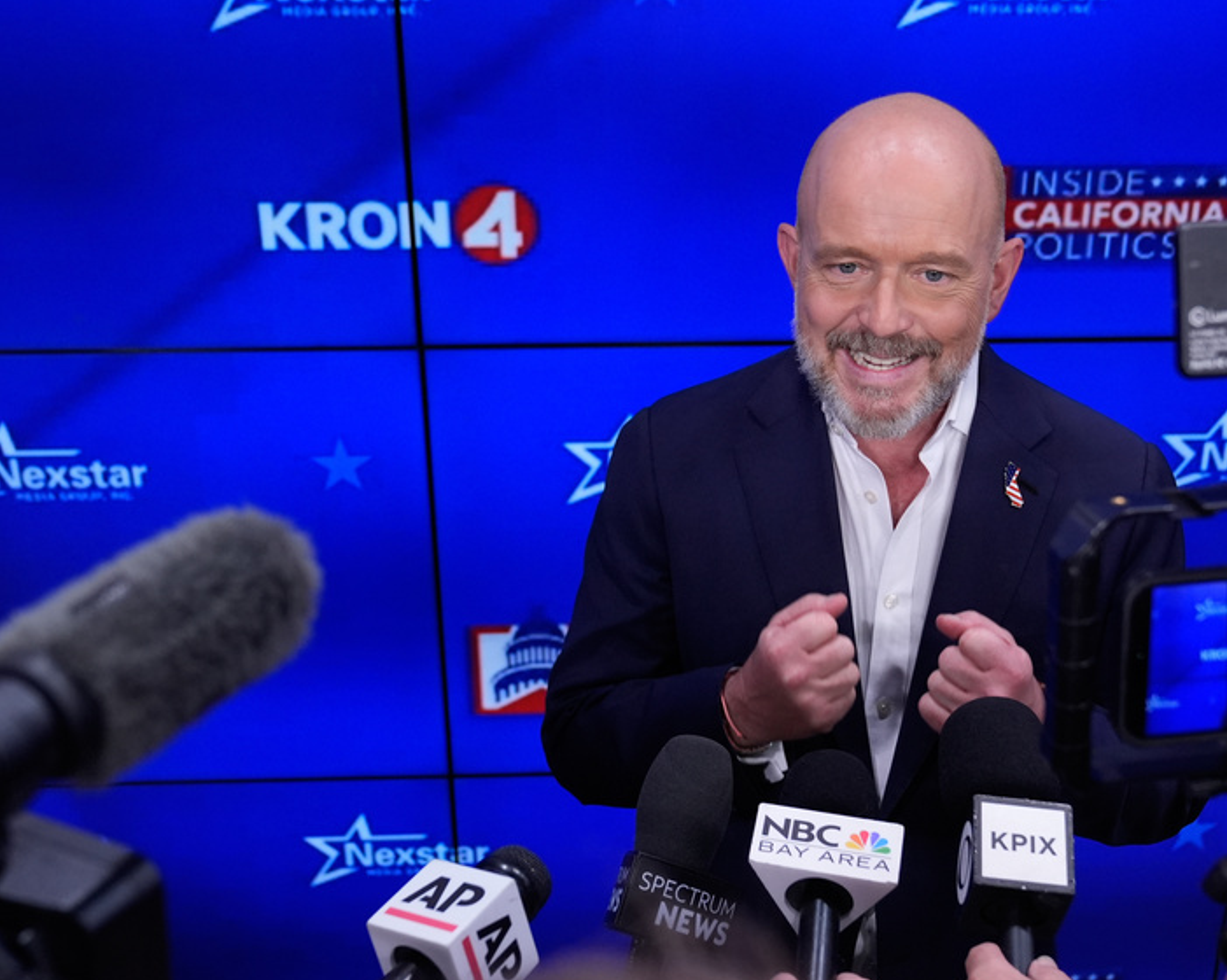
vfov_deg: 31.4
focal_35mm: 48
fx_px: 1742
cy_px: 579
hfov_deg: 38.6
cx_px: 742
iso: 2500
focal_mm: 35
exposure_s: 1/400
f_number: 4
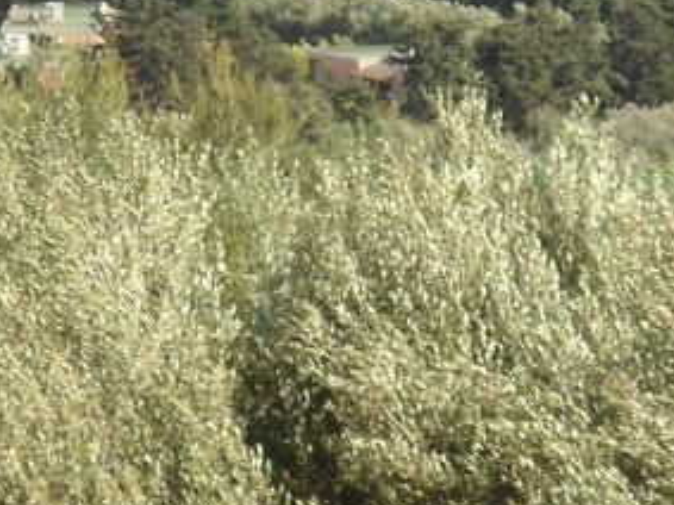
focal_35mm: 297
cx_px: 522
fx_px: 5780
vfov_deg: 5.0
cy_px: -81
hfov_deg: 6.7
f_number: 5.9
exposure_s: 1/200
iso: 80
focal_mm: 18.8
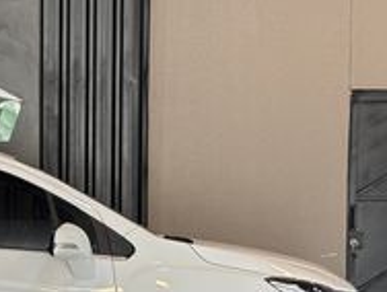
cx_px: -51
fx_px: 1457
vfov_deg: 11.3
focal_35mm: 130
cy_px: 296
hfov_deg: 14.7
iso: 64
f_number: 1.6
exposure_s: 1/60
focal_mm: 5.96
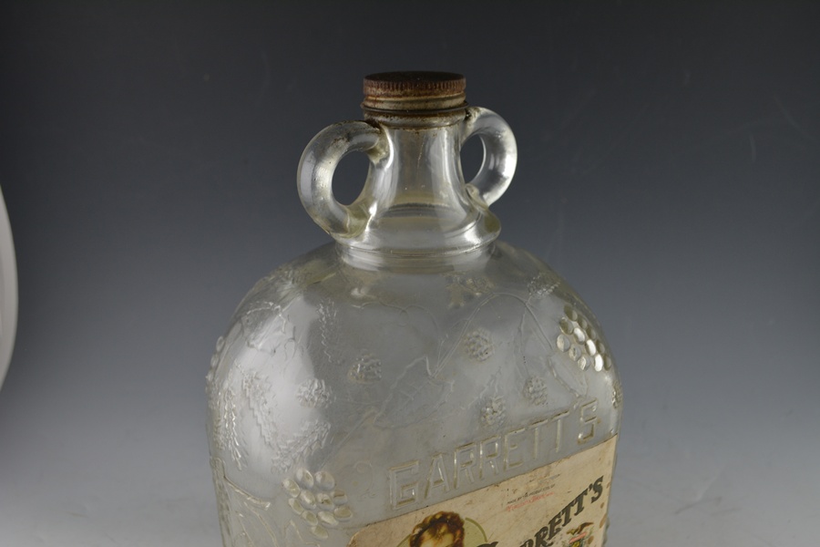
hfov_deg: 57.2
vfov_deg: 40.0
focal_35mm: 33
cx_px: 410
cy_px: 274
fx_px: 752
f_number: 5.6
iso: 360
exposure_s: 1/125
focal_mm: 22
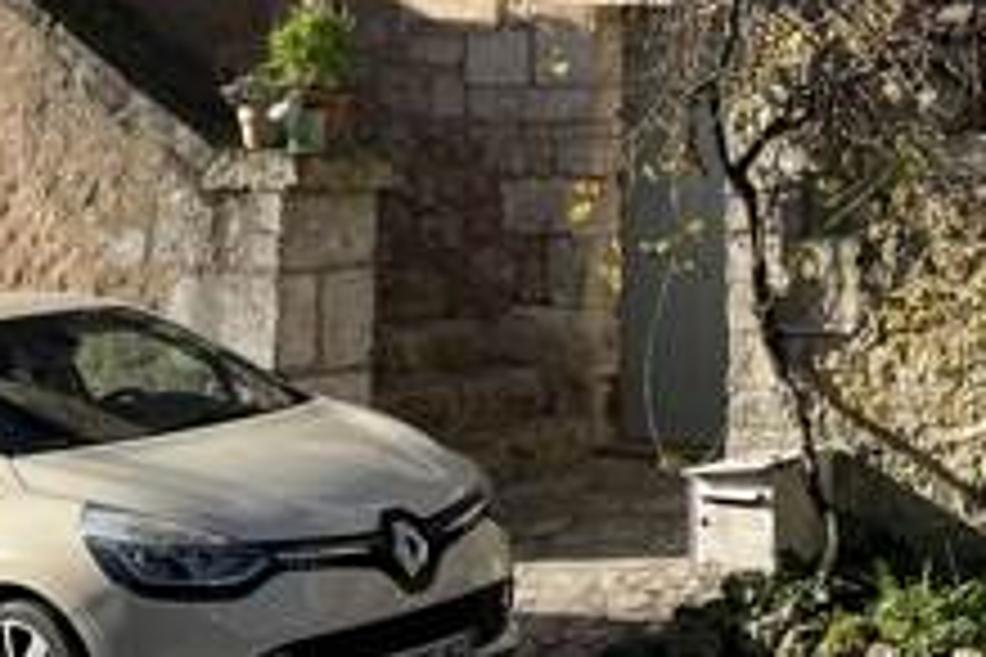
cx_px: 968
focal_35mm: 99
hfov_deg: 20.0
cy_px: -202
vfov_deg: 13.3
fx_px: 2711
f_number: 1.6
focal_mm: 5.1
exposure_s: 1/2688
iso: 50
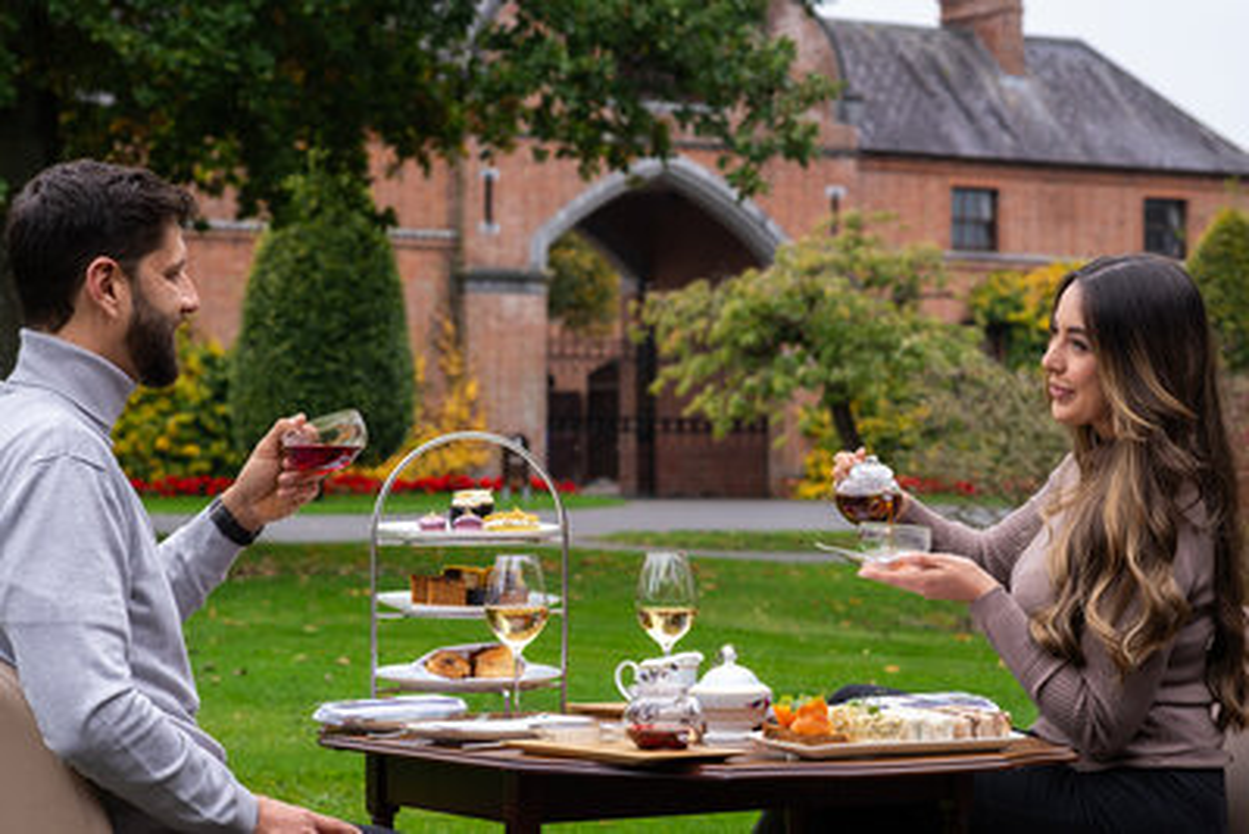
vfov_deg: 15.2
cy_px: 417
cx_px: 624
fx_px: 3123
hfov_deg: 22.6
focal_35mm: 90
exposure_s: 1/125
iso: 200
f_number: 5.6
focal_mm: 60
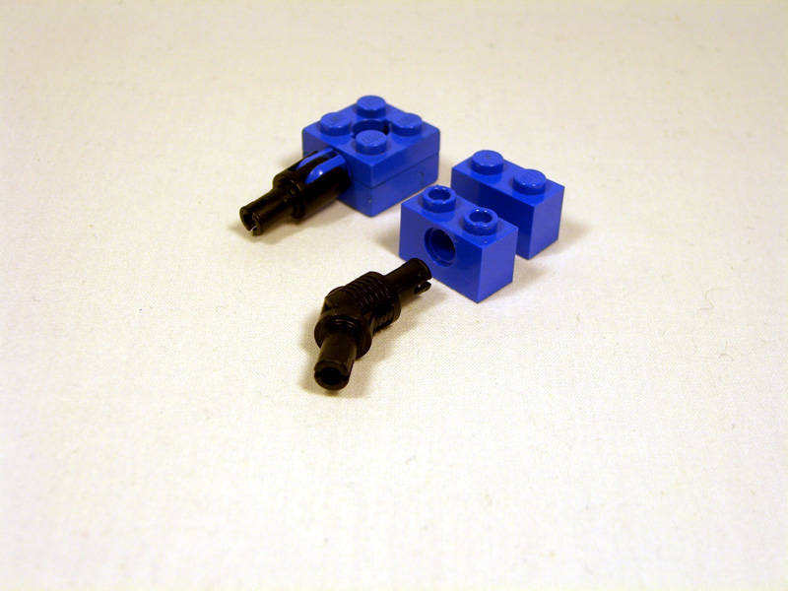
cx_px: 394
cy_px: 296
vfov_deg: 25.7
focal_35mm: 57
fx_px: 1298
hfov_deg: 33.8
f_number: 3.6
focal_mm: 11.8
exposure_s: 1/80
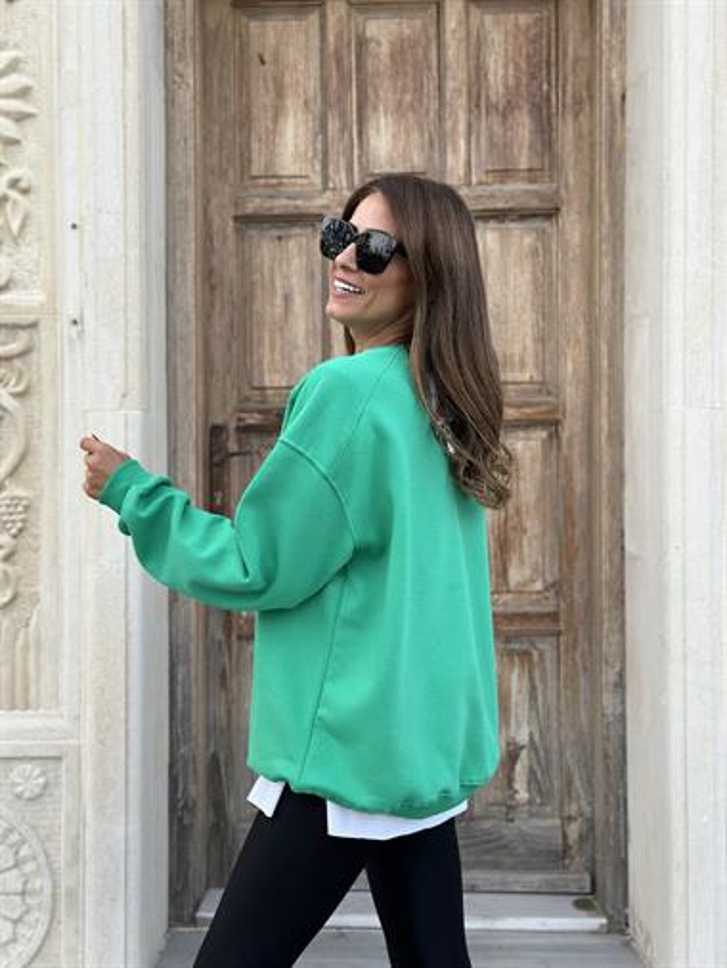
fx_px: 1343
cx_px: 364
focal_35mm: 48
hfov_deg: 30.3
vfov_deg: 39.6
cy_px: 484
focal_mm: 6.86
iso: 80
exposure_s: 1/252
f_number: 1.78
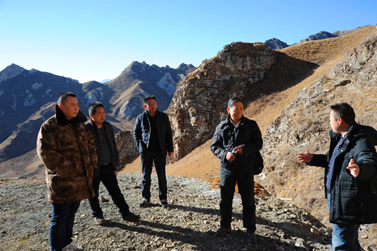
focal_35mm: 30
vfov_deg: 43.5
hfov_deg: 62.0
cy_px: 126
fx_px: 314
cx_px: 188
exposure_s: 1/250
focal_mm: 30
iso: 200
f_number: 8
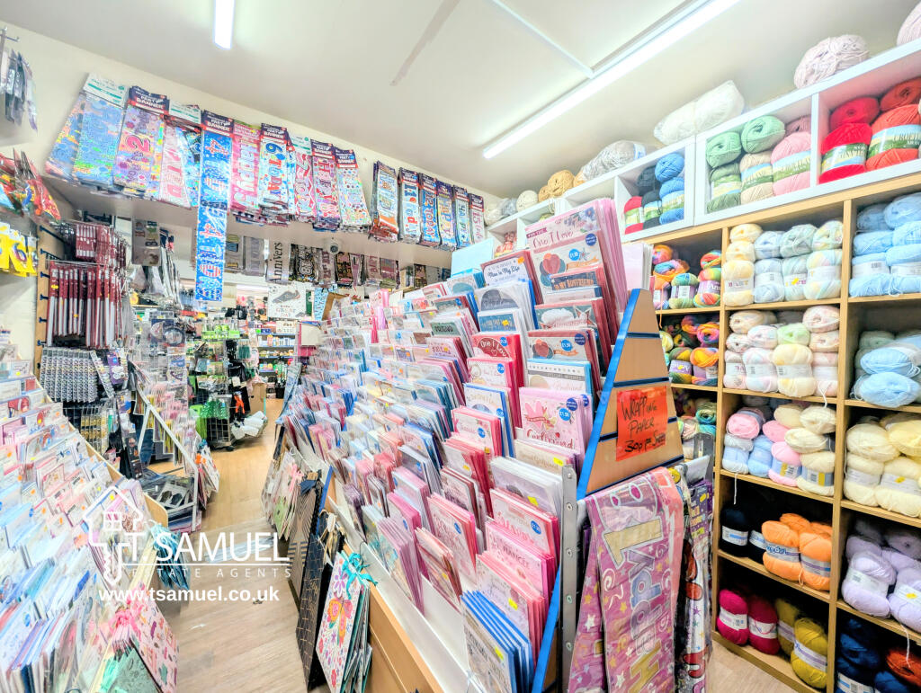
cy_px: 346
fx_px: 320
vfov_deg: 94.6
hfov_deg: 110.5
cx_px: 460
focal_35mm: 12
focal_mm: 2.02
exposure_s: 1/105
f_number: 1.7
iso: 49
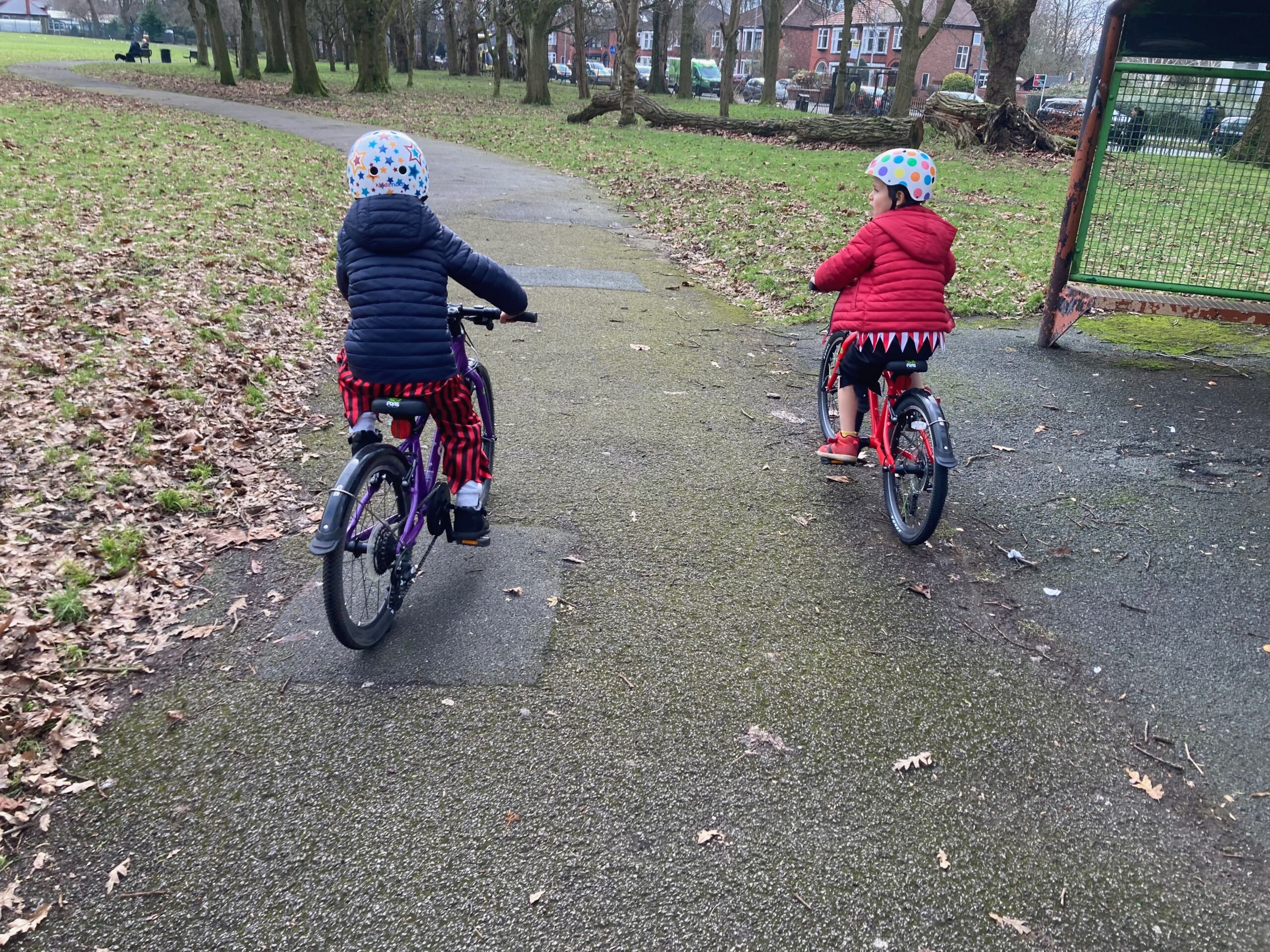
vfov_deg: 49.7
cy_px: 476
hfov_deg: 63.4
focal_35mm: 28
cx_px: 635
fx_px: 1027
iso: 20
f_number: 1.8
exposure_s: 1/122
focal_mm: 3.99
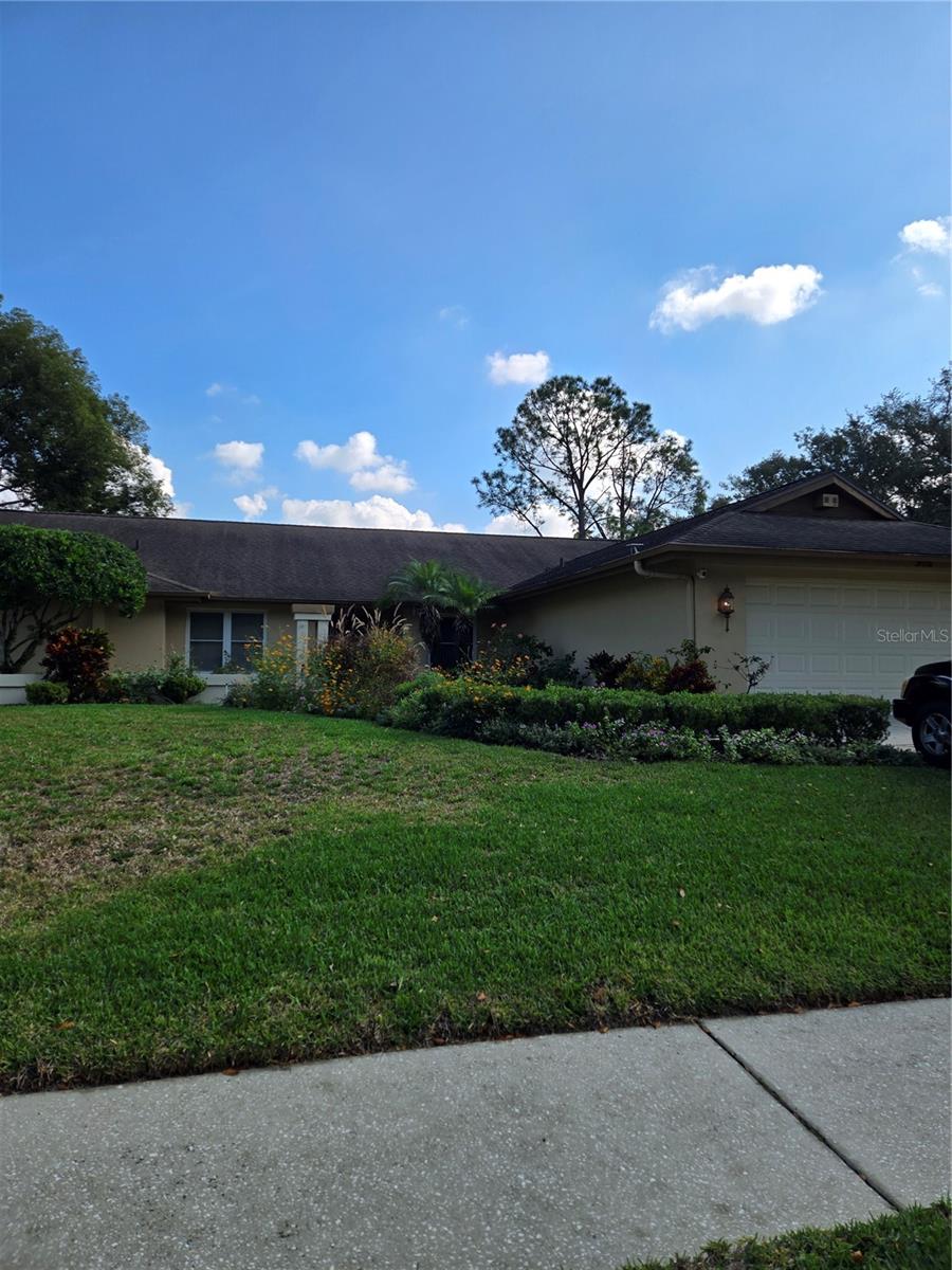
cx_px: 476
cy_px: 635
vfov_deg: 73.9
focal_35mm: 23
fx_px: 843
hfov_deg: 58.9
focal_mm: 5.4
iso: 25
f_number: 1.8
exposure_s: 1/1567
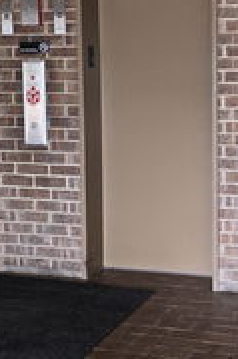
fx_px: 566
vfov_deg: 34.7
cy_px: 118
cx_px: 239
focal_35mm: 57
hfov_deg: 22.8
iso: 100
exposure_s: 1/60
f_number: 1.7
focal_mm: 6.3
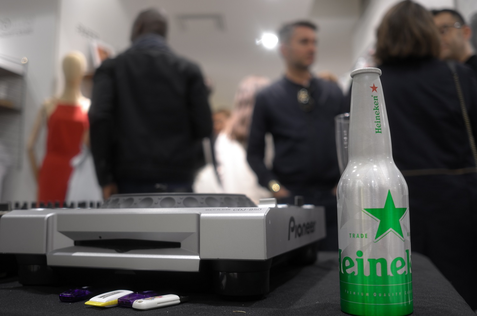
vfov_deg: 36.7
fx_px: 476
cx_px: 238
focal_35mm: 36
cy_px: 158
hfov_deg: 53.2
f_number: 2.8
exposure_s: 1/60
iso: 200
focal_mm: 24
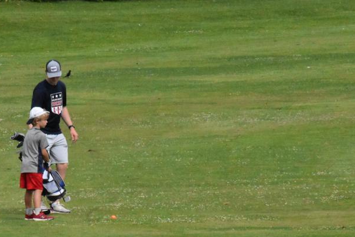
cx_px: 67
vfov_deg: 2.0
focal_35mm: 684
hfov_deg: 3.0
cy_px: 162
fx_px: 6744
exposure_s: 1/4000
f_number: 22
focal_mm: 270
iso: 12800
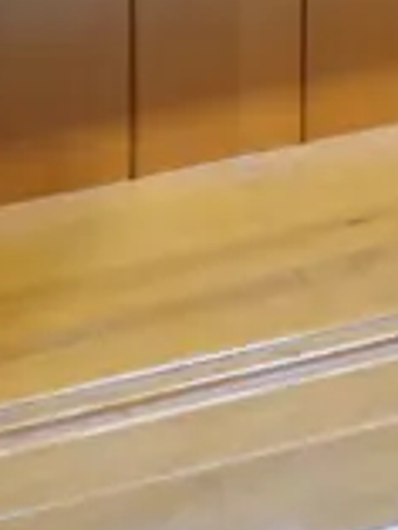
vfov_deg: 7.7
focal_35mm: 222
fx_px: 3399
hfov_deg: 6.6
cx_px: 545
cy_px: -1067
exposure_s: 1/60
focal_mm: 17
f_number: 4
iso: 800
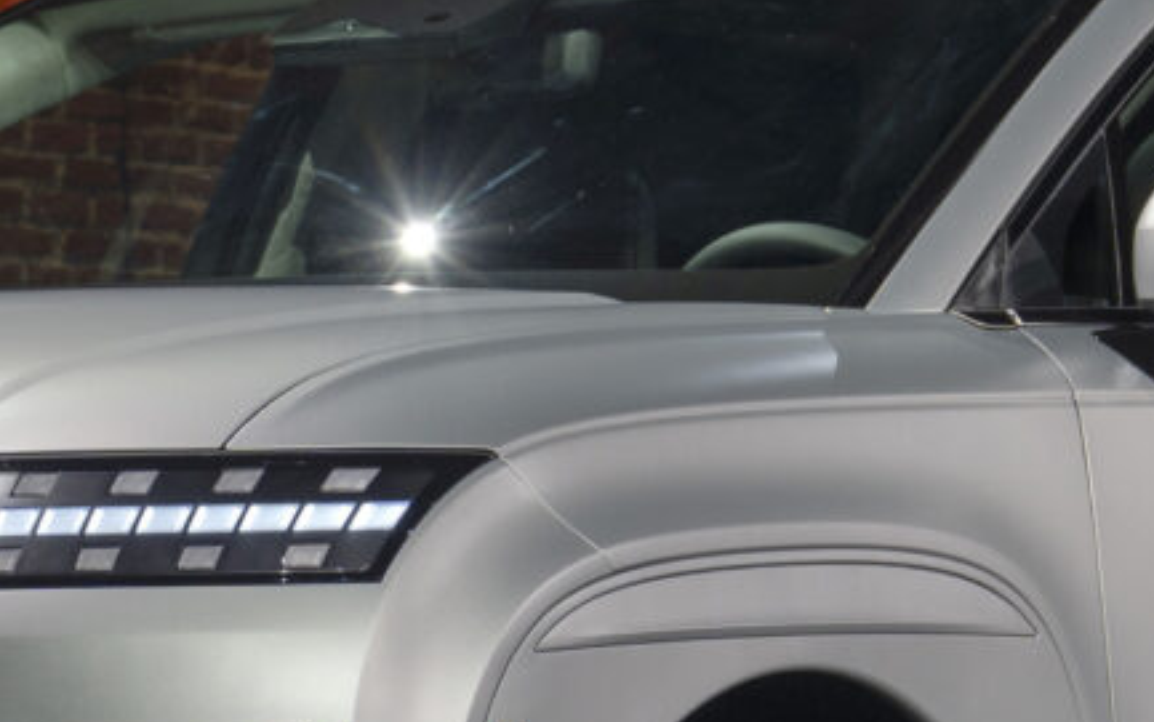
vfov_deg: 4.5
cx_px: 552
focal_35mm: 289
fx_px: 9093
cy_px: 201
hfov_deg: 7.3
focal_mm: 48
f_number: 5
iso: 64
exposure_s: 1/8
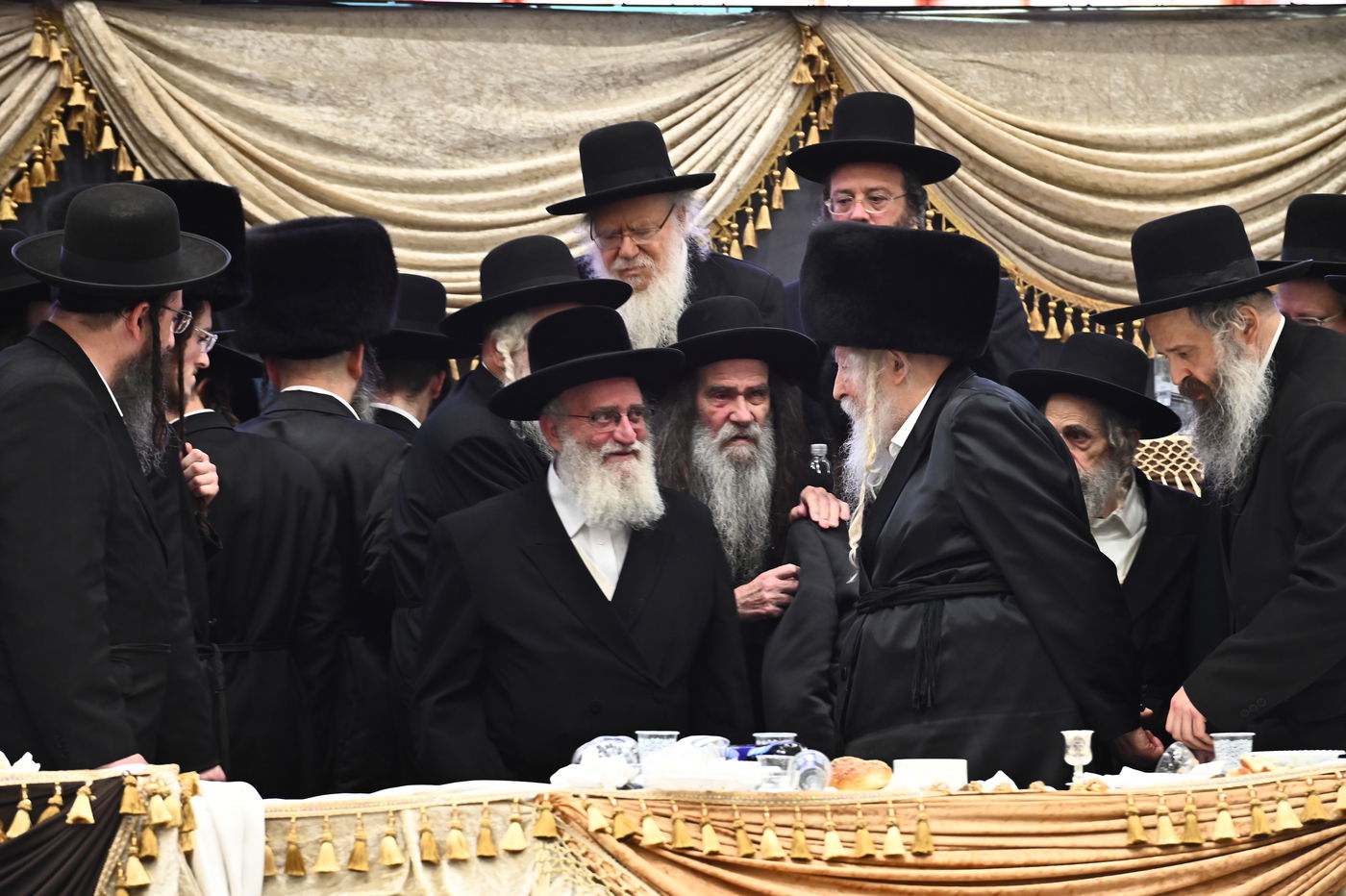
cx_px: 673
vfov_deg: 6.9
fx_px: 7474
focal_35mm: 200
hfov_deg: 10.3
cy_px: 448
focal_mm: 200
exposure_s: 1/125
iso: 2000
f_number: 8
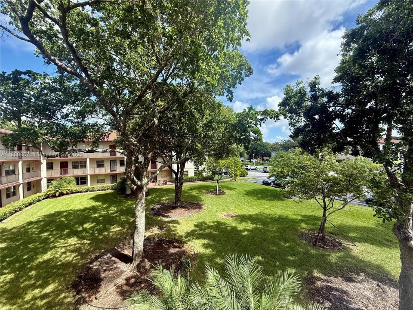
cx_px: 206
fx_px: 167
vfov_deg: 85.7
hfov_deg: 102.1
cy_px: 155
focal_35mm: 14
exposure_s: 1/901
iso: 64
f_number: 2.2
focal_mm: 2.22
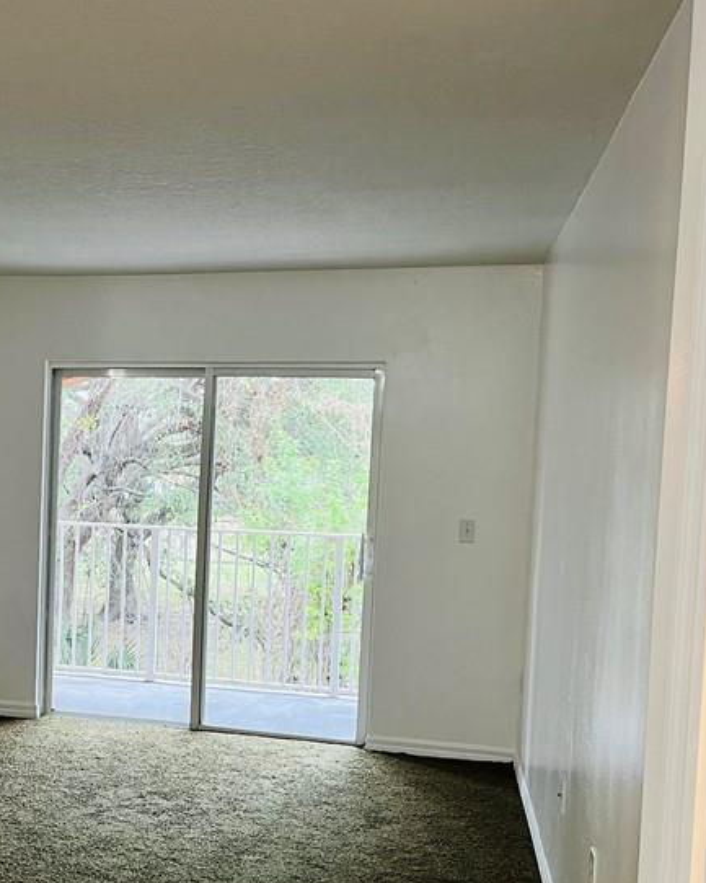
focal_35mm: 48
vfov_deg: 38.6
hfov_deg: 29.8
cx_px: 36
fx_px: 1253
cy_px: 535
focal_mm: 5.1
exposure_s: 1/60
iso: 160
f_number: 1.6
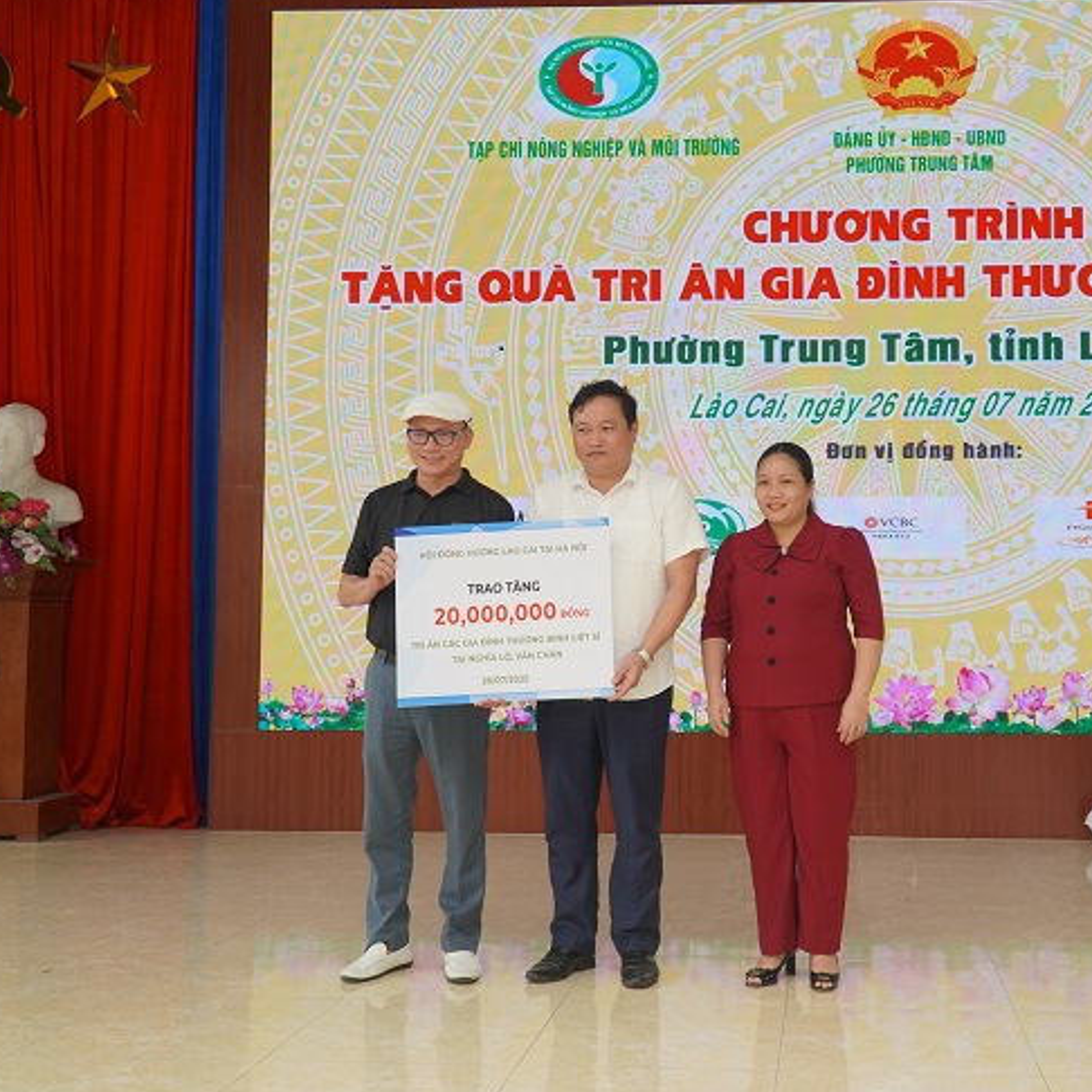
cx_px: 721
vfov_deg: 40.0
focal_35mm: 42
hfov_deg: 39.6
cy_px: 511
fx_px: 1499
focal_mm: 20
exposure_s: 1/160
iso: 250
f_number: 4
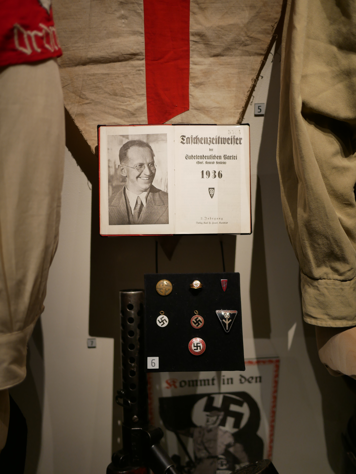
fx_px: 548
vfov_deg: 46.8
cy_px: 237
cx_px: 178
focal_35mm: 40
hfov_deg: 36.0
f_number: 1.7
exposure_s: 1/60
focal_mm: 20
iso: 200
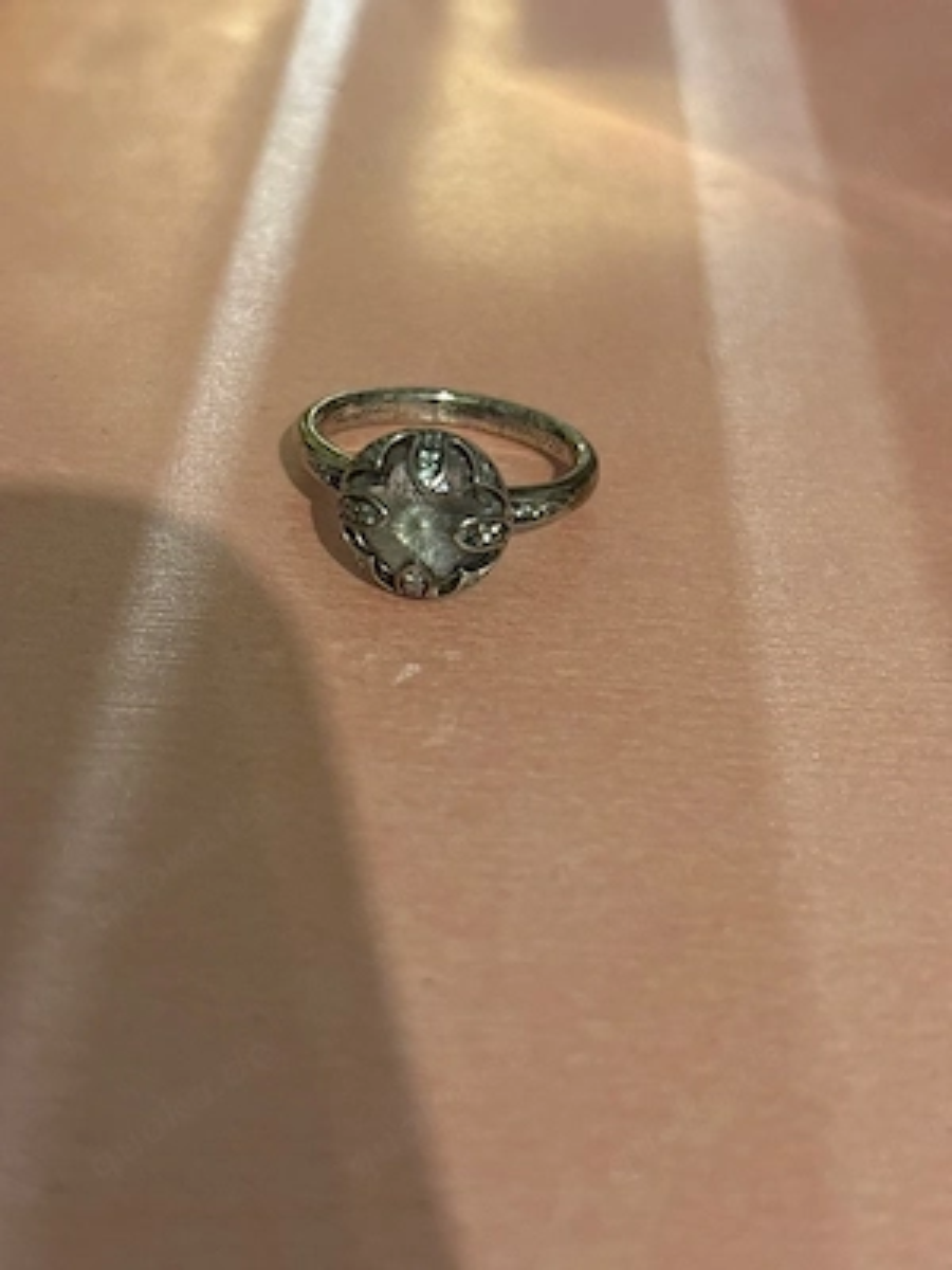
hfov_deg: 28.0
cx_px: 476
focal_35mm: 52
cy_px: 635
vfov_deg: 36.8
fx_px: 1907
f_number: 1.6
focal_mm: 5.96
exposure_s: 1/40
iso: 320
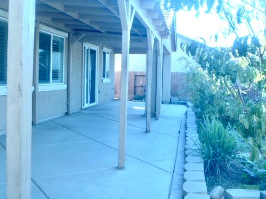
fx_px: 300
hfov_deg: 47.8
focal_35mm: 39
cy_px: 92
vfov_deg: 36.8
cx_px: 133
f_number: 3.5
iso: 160
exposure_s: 1/160
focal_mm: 6.3
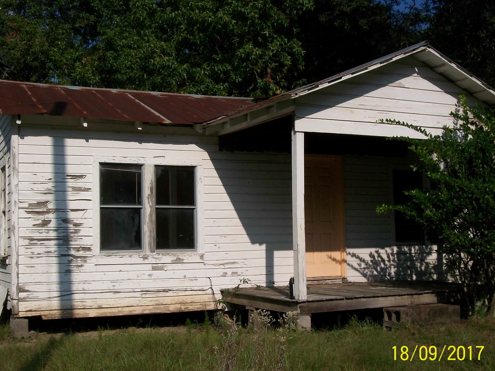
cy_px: 193
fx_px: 715
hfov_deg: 38.2
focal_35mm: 50
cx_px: 237
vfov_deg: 29.1
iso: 80
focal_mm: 7.6
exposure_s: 1/1000
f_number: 5.4
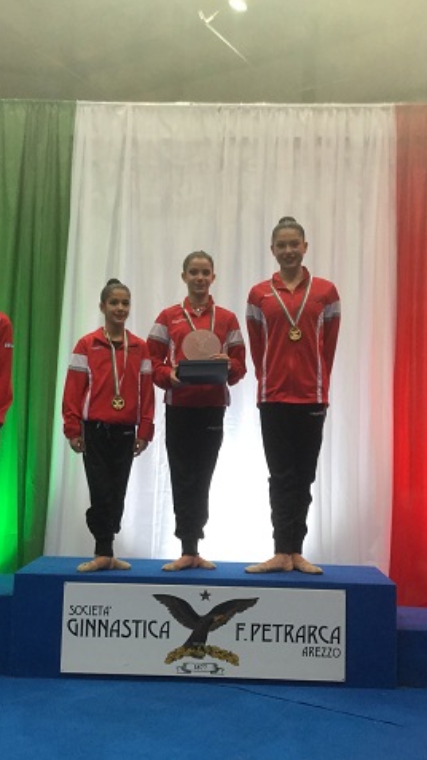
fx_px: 927
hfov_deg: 25.9
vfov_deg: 44.6
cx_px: 218
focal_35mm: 46
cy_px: 378
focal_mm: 3.3
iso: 80
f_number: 2.4
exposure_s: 1/33
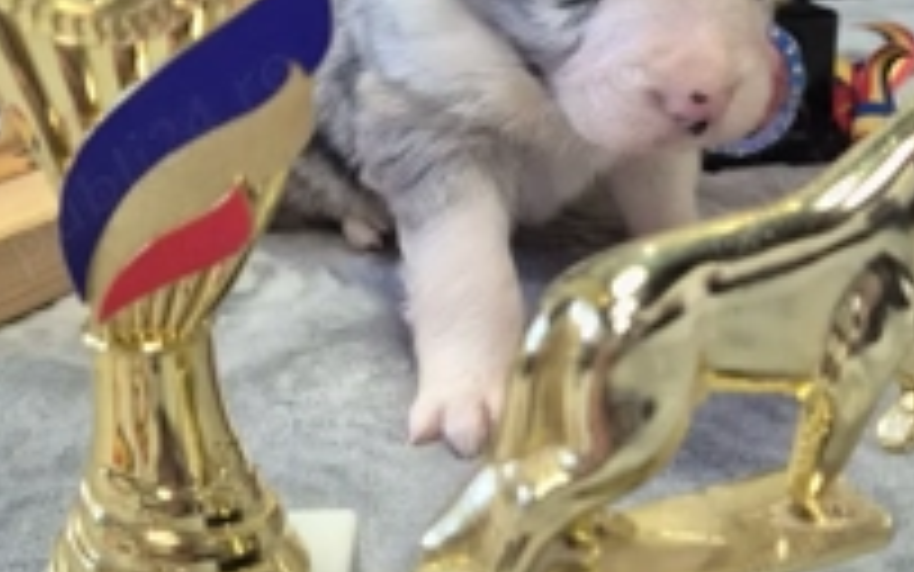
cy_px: 212
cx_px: 590
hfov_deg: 41.4
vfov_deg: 26.8
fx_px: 1196
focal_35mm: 48
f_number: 1.8
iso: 500
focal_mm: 5.4
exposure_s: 1/100
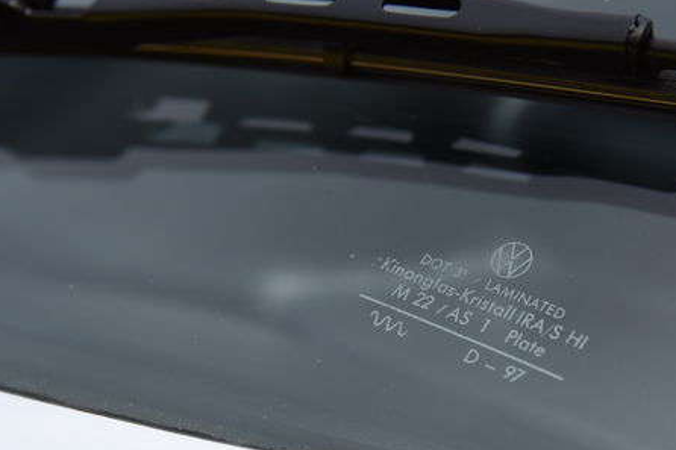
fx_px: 3397
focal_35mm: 181
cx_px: 529
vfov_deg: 7.6
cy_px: 309
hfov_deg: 11.3
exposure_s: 1/4000
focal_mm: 105
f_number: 6.3
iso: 720
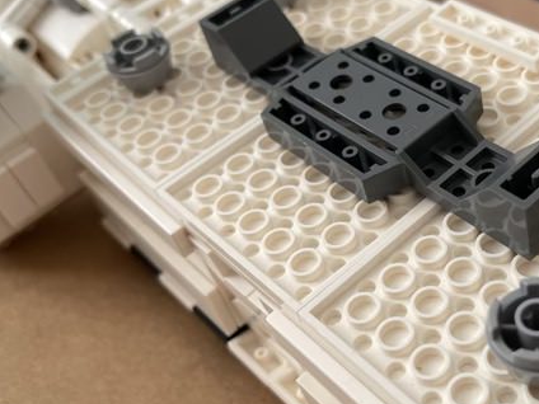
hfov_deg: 37.9
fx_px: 763
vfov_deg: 29.7
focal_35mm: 49
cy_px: 189
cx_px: 406
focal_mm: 5.1
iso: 125
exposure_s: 1/104
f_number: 1.6
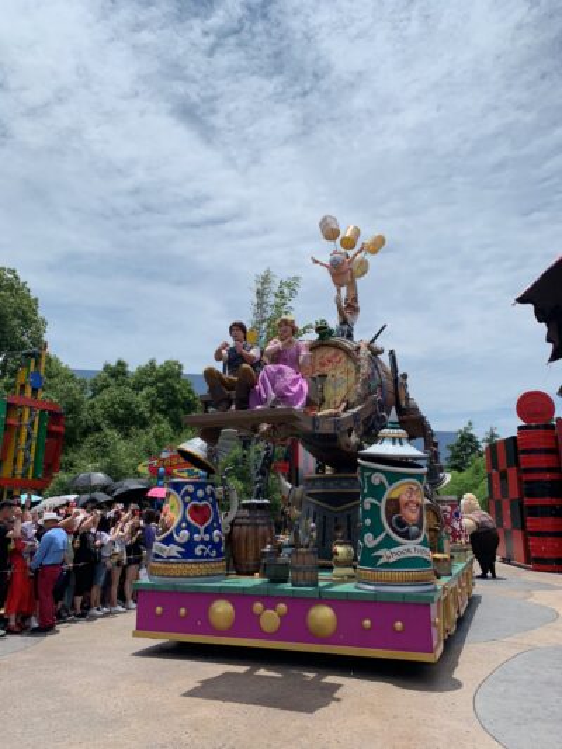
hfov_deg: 53.1
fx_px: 563
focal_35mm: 26
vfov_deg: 67.3
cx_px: 281
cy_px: 374
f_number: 1.8
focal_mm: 4.25
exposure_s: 1/4464
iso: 25
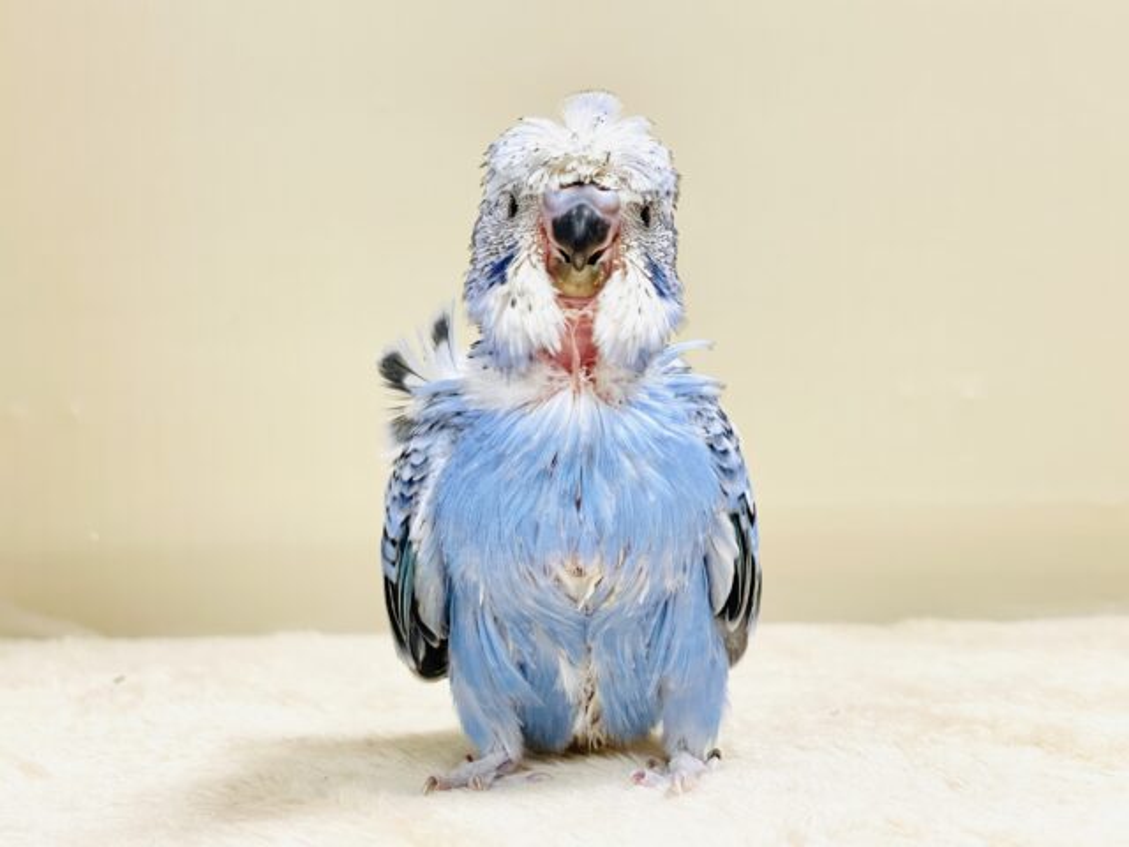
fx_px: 1696
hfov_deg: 36.8
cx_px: 564
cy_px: 424
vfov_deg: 28.0
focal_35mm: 52
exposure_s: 1/99
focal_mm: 6
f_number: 2
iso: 125
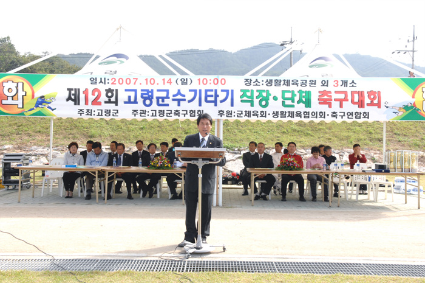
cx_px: 212
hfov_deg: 43.6
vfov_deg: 29.8
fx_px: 531
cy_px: 142
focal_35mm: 45
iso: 400
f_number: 13
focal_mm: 30
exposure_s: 1/125
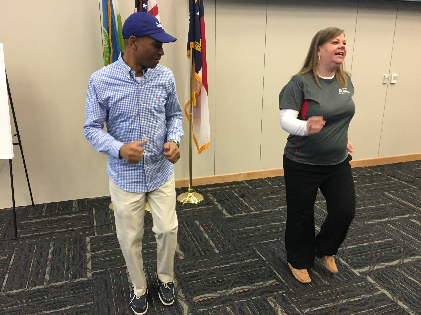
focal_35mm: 29
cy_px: 158
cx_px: 210
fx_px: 353
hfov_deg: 61.7
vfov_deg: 48.2
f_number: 2.2
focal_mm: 4.15
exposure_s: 1/15
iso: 80
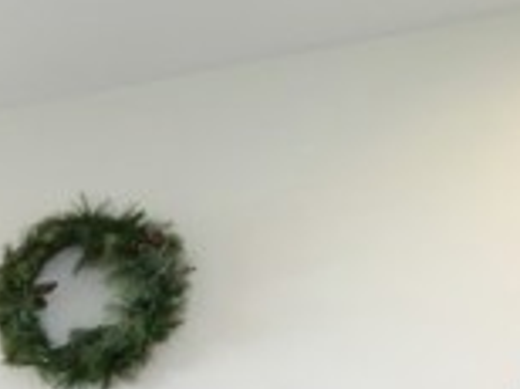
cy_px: 731
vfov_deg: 16.1
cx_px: -307
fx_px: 1125
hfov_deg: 21.1
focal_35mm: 75
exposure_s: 1/30
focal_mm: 9
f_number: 7.1
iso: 2500
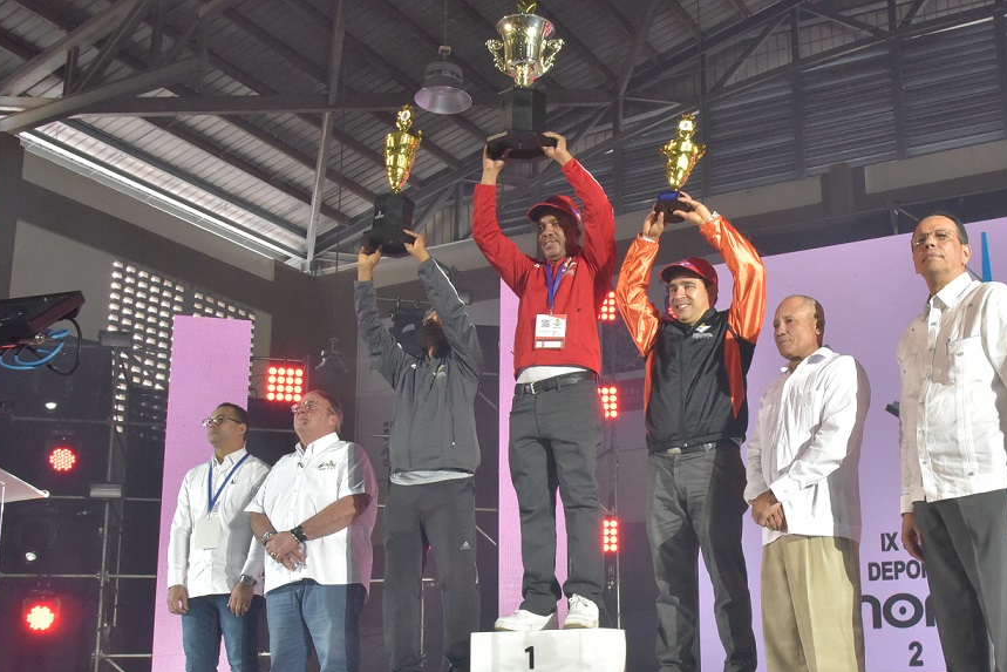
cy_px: 419
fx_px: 1175
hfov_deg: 45.7
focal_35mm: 42
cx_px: 668
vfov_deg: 31.8
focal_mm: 28
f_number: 16
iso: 5000
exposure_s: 1/80
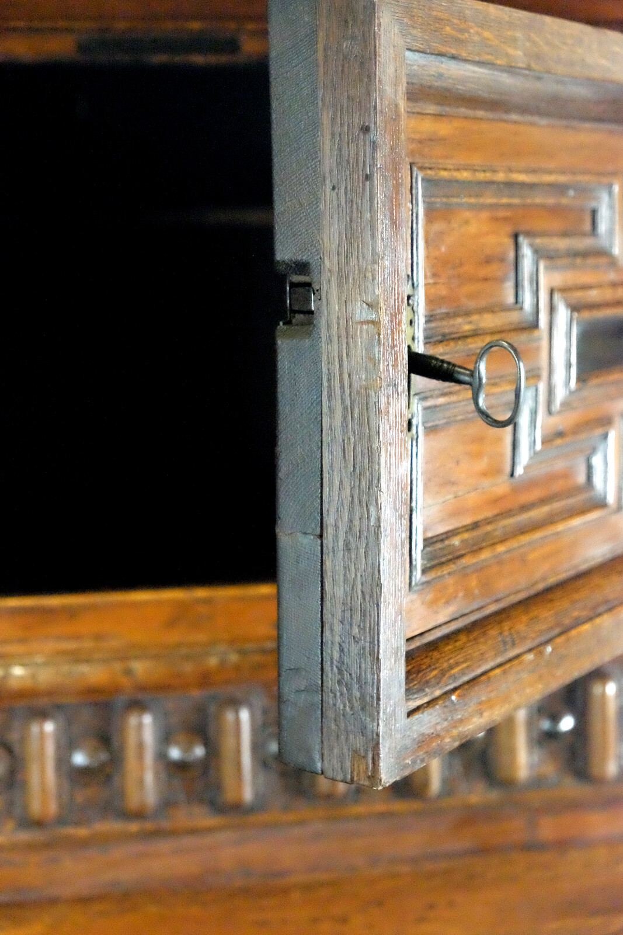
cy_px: 468
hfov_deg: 19.7
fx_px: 1791
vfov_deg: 29.2
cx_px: 312
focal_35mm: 69
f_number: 5
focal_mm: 46.3
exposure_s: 1/180
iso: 25600
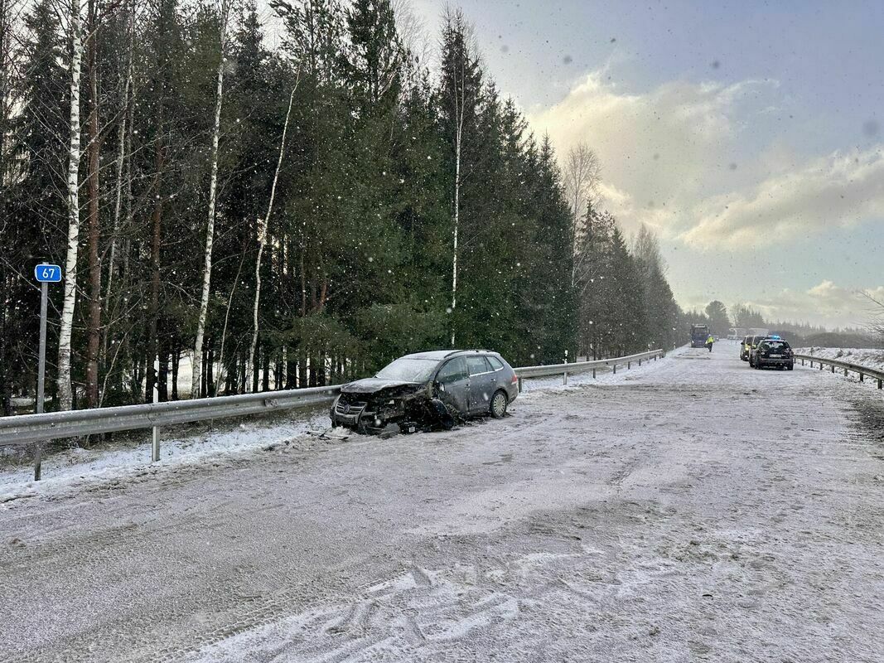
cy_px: 332
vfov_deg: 56.8
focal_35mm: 24
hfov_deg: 71.6
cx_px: 442
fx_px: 613
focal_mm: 6.86
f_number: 1.78
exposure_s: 1/1304
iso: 80
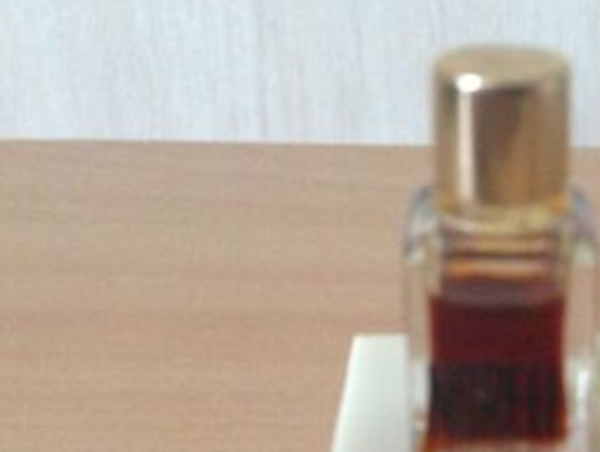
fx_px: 1076
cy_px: 421
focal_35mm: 62
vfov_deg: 23.0
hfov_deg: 30.0
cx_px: 522
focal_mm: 4.13
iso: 500
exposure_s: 1/15
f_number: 2.4
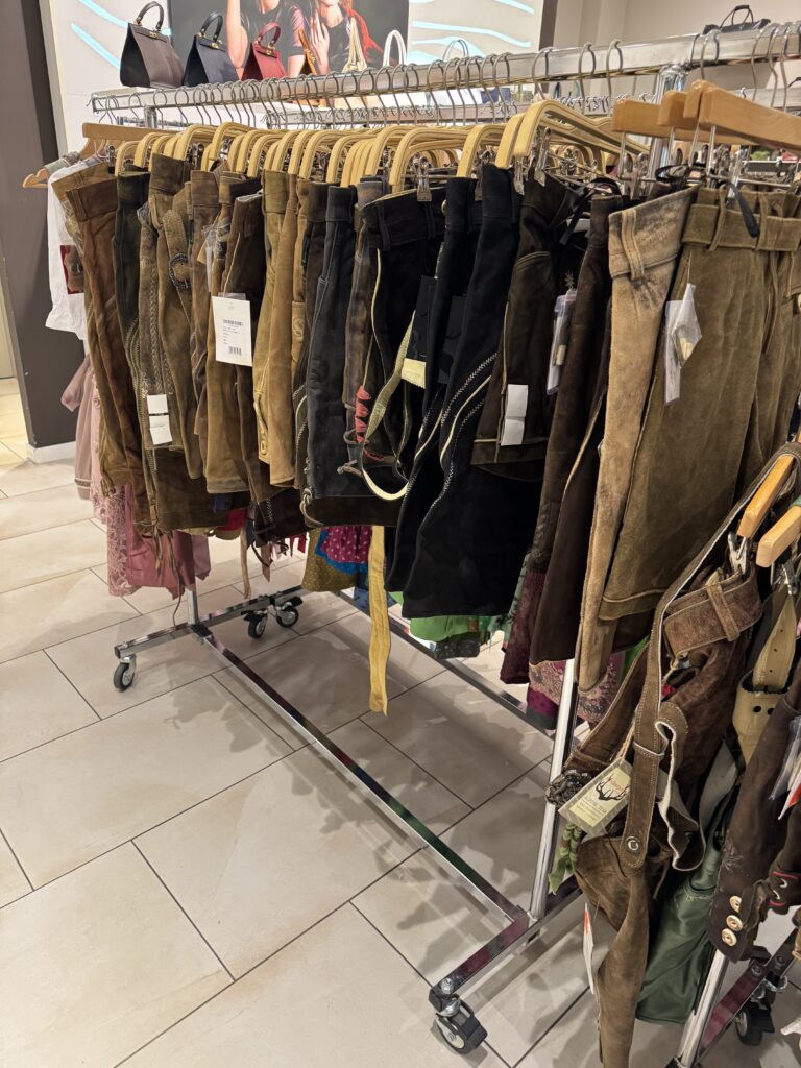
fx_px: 740
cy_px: 534
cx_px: 400
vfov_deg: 71.6
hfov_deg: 56.8
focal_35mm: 24
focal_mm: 6.76
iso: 250
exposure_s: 1/50
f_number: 1.78
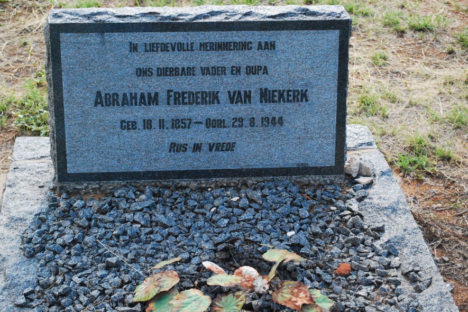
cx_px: 218
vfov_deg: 20.6
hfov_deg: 30.5
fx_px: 858
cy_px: 150
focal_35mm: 66
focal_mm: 38
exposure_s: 1/1000
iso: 1600
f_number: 5.3
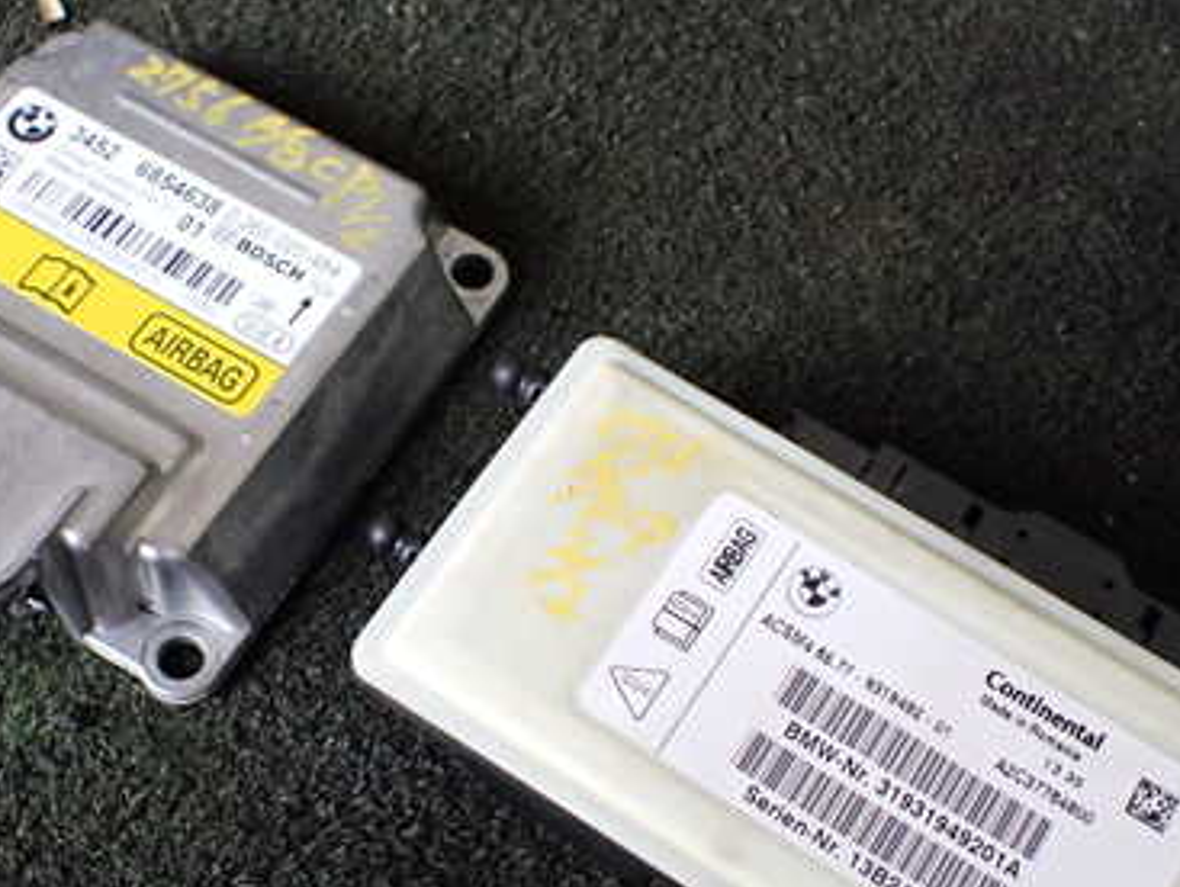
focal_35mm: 49
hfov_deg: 38.8
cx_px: 534
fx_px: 1672
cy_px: 591
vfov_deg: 29.5
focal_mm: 5.4
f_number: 2.3
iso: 400
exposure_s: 1/125
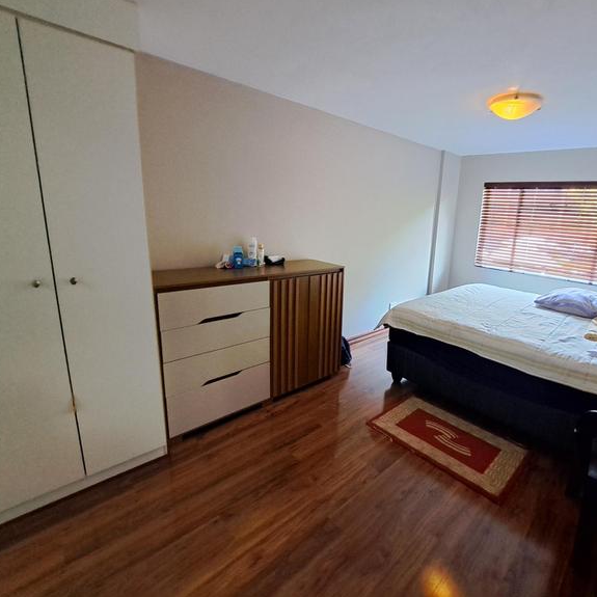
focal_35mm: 16
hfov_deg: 85.6
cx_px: 375
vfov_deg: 87.4
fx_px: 312
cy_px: 289
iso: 200
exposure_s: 1/50
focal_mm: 1.74
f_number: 2.2
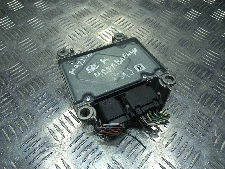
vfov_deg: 54.9
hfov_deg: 69.4
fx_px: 162
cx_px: 112
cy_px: 84
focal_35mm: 25
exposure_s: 1/100
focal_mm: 4.6
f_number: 1.8
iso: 32
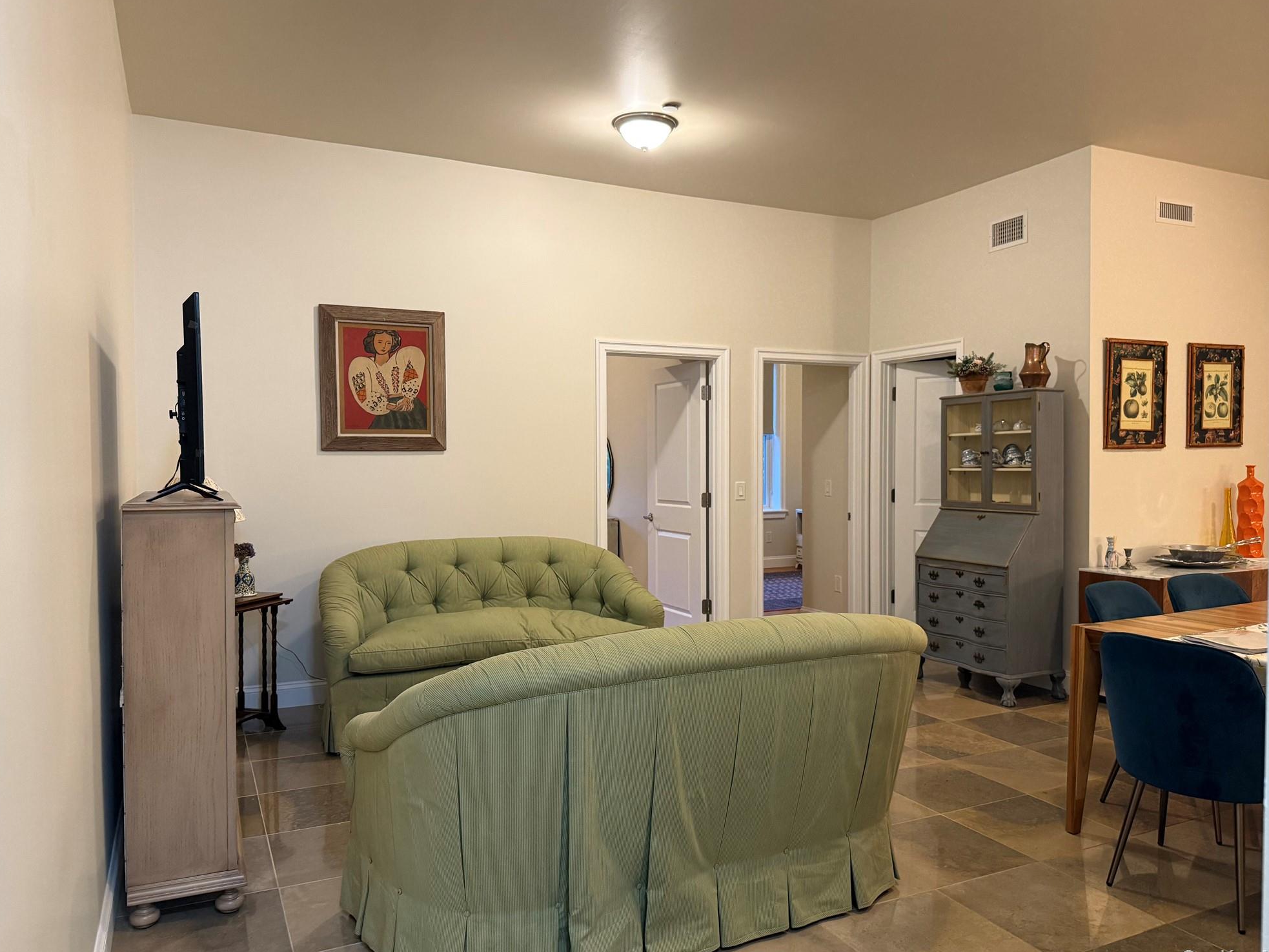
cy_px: 478
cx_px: 651
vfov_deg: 54.9
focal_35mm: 25
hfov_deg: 69.4
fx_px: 917
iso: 320
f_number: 1.78
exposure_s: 1/60
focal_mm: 6.76
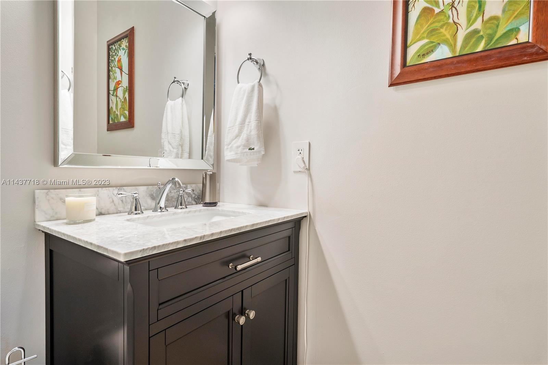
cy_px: 182
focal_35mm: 18
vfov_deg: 67.4
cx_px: 274
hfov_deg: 90.0
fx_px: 274
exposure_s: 1/13
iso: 320
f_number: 7.1
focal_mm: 18
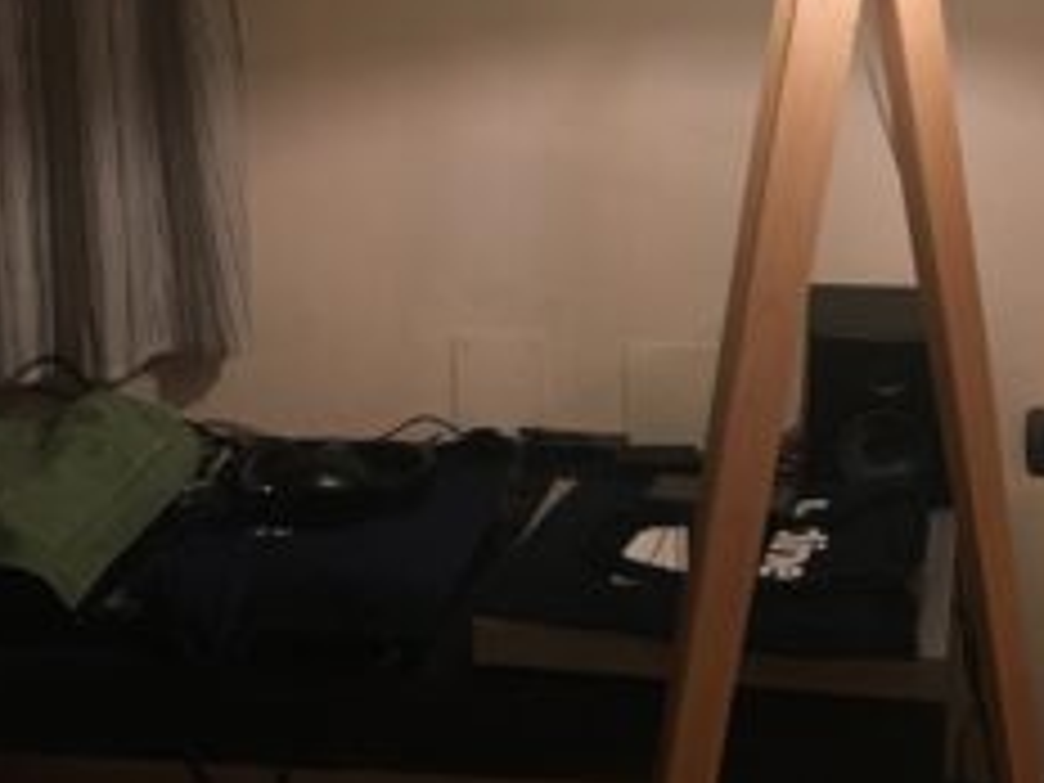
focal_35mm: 50
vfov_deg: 28.3
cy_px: 117
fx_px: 1508
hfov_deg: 37.2
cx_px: 796
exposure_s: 1/33
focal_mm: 4.15
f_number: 2.2
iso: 250
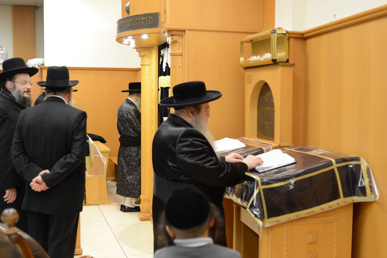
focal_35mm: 47
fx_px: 505
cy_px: 136
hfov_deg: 41.9
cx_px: 207
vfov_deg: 28.7
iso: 1600
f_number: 2.8
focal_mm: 35
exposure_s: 1/200
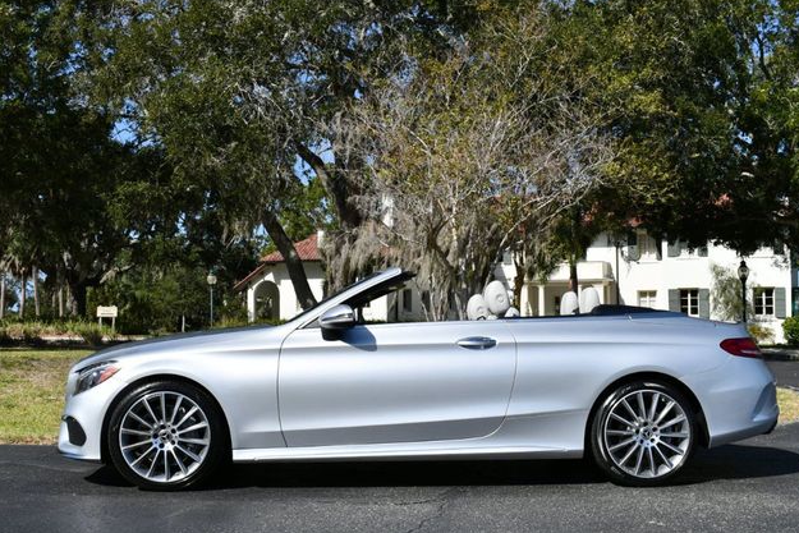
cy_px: 268
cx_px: 408
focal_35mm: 43
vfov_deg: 31.2
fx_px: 955
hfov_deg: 45.4
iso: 100
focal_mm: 21
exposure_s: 1/320
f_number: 9
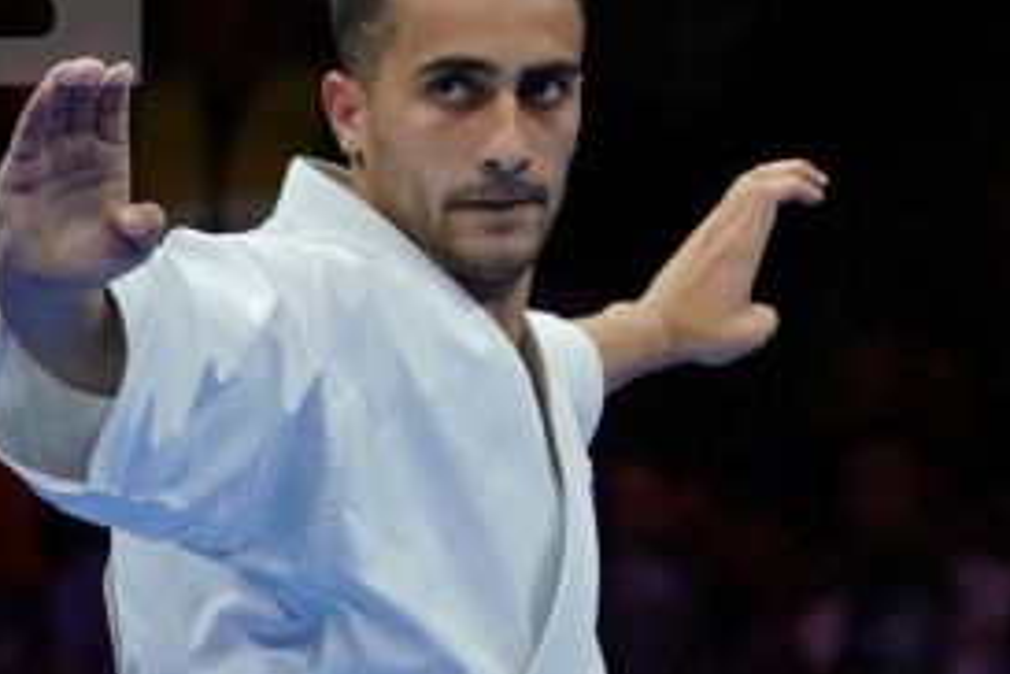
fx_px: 19441
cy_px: 1059
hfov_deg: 3.0
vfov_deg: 2.0
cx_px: 2305
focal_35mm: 693
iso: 500
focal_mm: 105
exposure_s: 1/500
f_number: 2.8
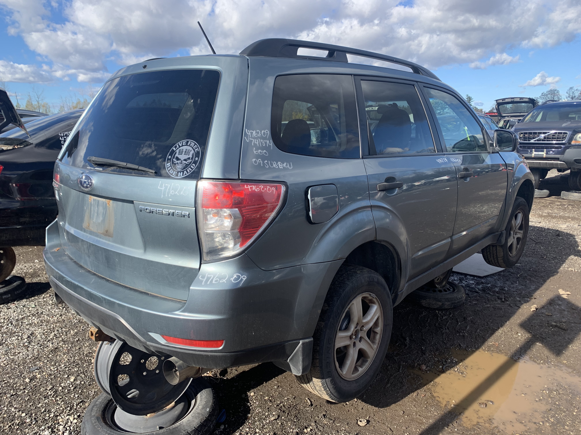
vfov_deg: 53.1
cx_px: 290
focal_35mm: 26
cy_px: 218
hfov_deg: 67.3
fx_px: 436
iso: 25
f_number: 1.8
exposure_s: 1/1163
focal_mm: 4.25
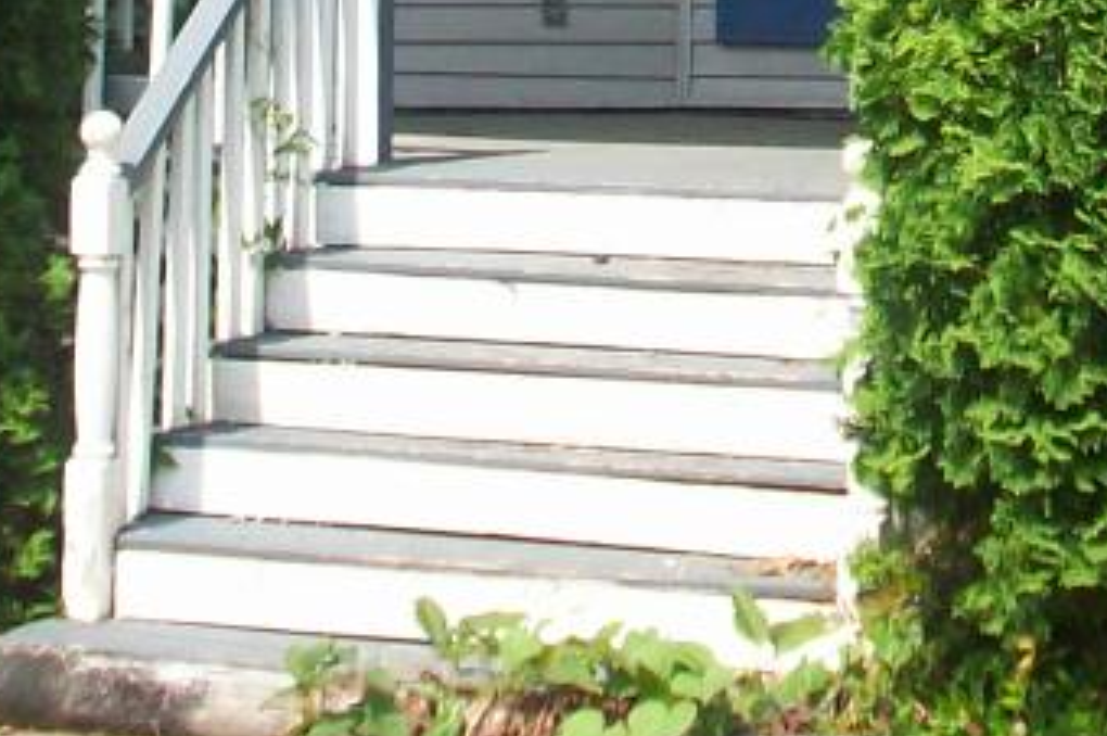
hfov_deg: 14.1
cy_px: -632
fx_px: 4454
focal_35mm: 145
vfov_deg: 9.0
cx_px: 889
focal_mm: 6.2
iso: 80
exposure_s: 1/205
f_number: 5.6
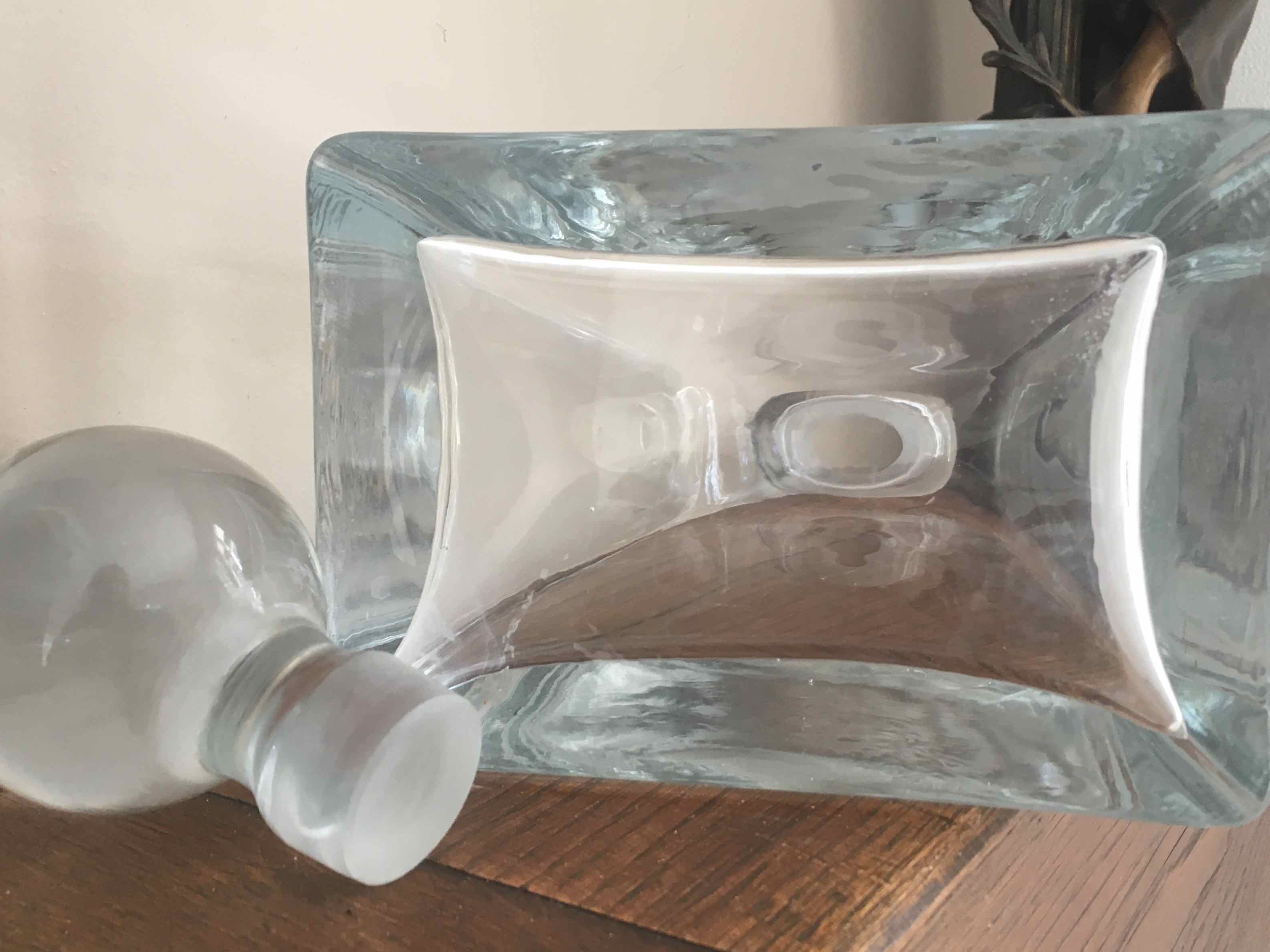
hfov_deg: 50.1
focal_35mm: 37
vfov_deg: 38.7
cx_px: 662
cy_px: 505
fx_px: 1357
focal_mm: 4.15
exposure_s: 1/33
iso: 80
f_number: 2.2
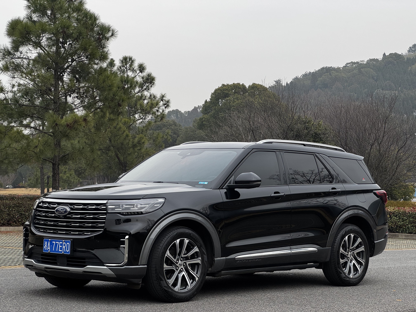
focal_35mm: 77
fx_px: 925
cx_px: 208
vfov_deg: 19.1
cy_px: 156
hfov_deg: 25.3
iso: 25
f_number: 2.8
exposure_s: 1/99
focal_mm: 9
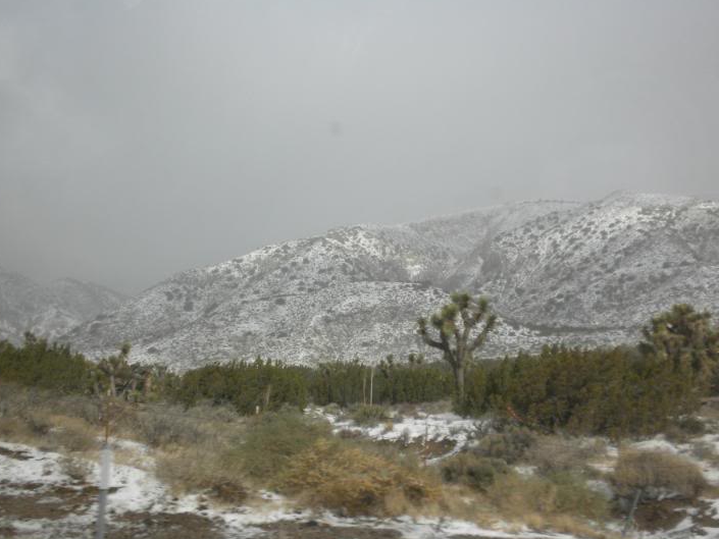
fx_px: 873
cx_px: 376
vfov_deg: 34.3
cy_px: 300
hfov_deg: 44.8
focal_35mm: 42
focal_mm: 6.6
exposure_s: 1/500
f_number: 3.5
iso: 117
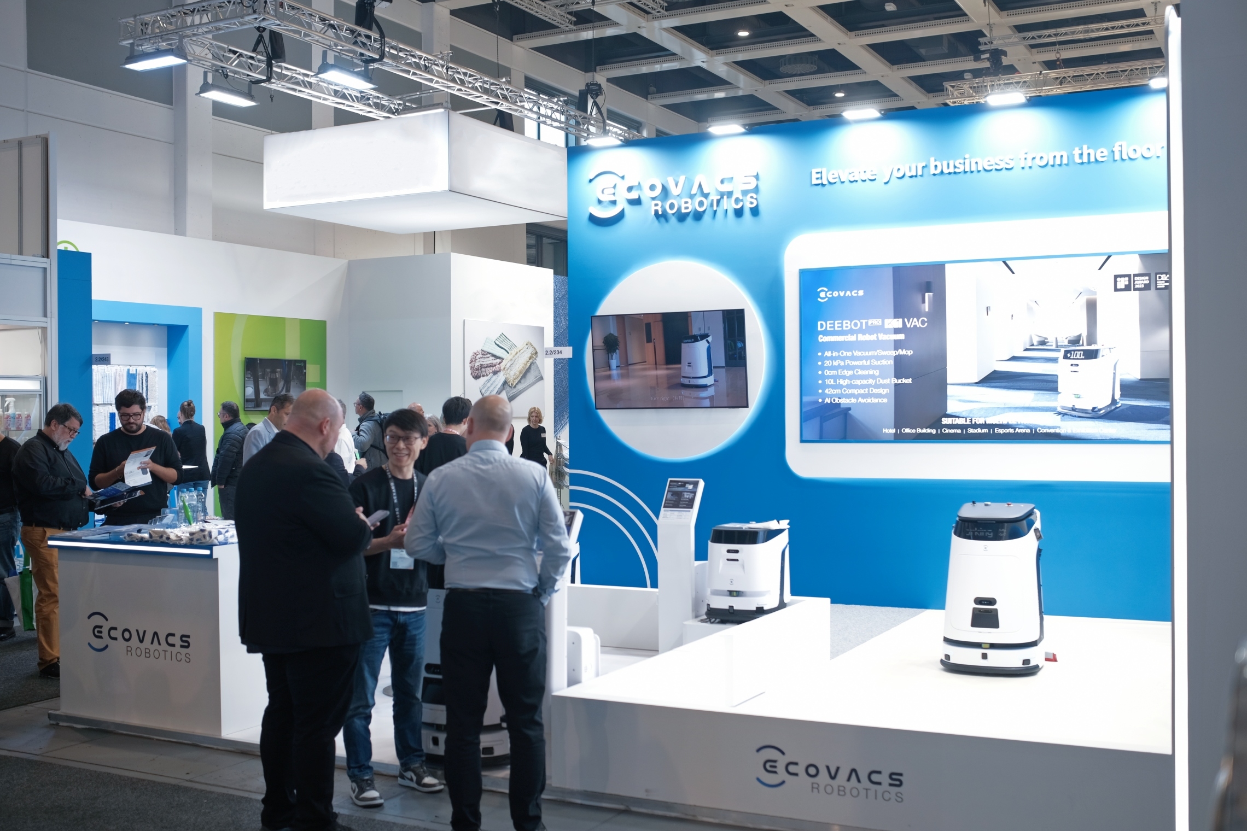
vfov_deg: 35.1
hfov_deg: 50.7
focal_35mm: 38
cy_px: 416
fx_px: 1316
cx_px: 624
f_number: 2.2
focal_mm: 25
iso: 100
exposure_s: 1/100
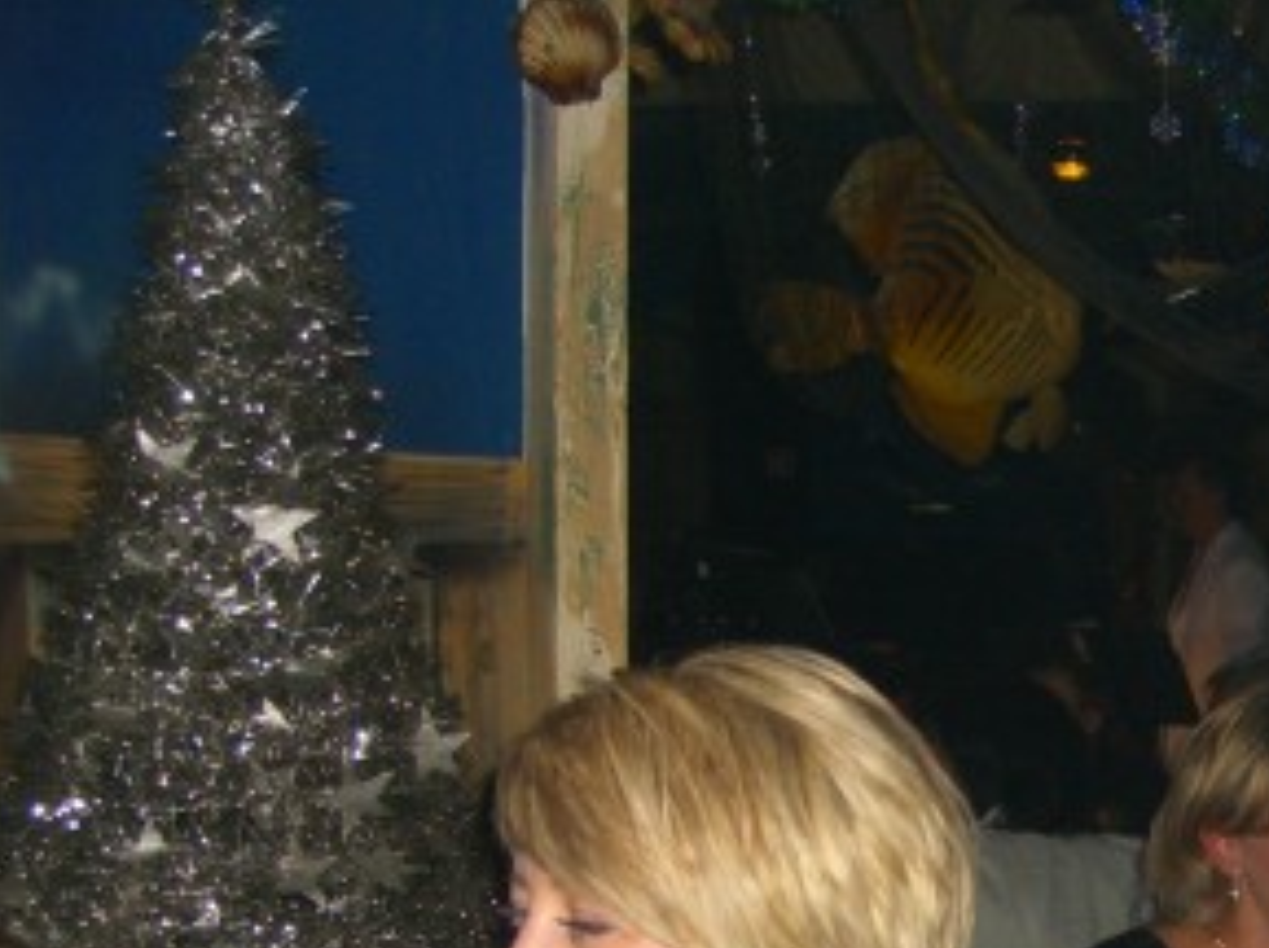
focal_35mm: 79
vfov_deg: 18.1
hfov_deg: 23.8
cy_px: 983
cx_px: 1238
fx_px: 2892
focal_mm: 7.9
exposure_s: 1/60
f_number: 2.8
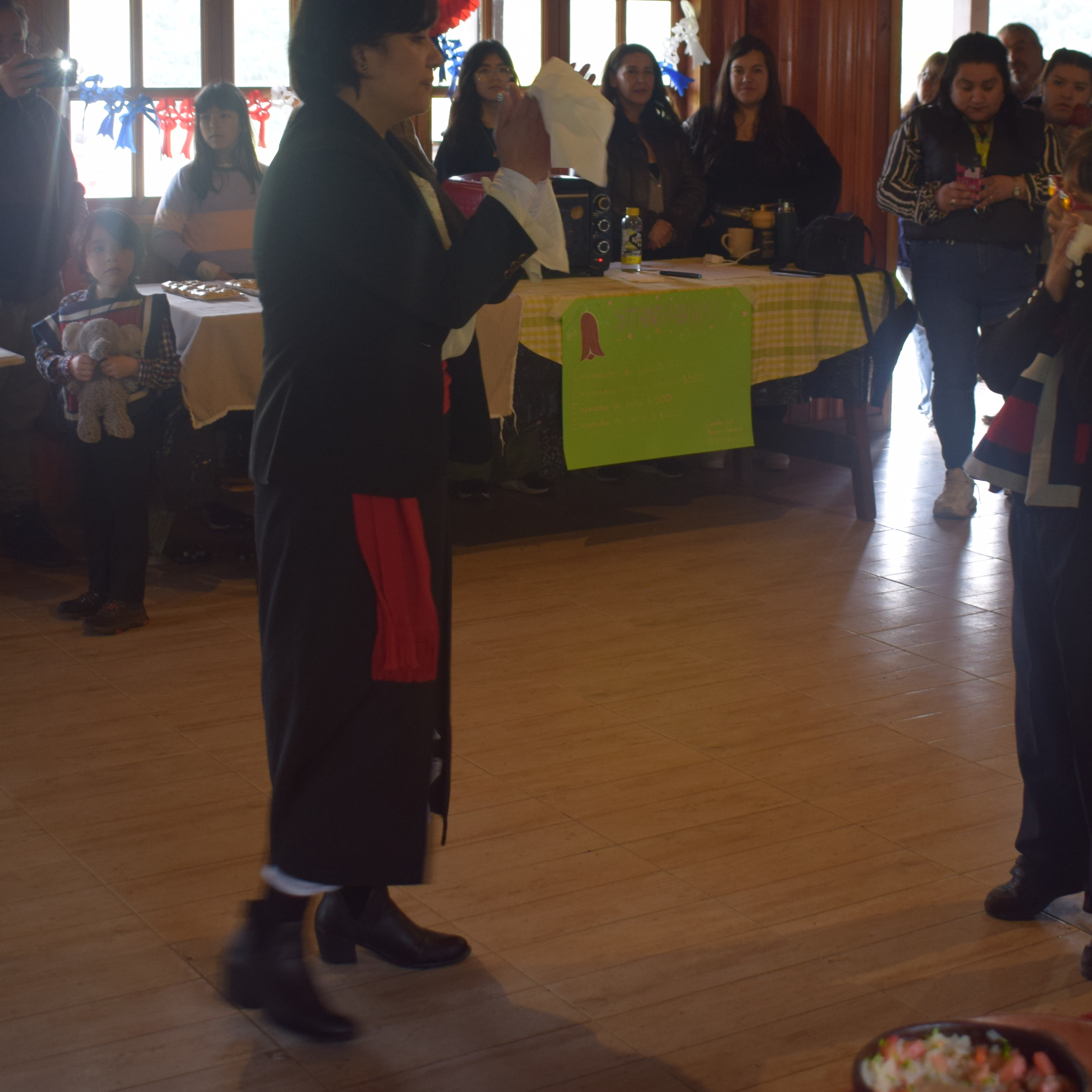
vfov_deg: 28.0
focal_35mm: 61
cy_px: 360
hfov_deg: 28.2
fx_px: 2177
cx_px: 558
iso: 400
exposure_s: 1/40
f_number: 3.8
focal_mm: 22
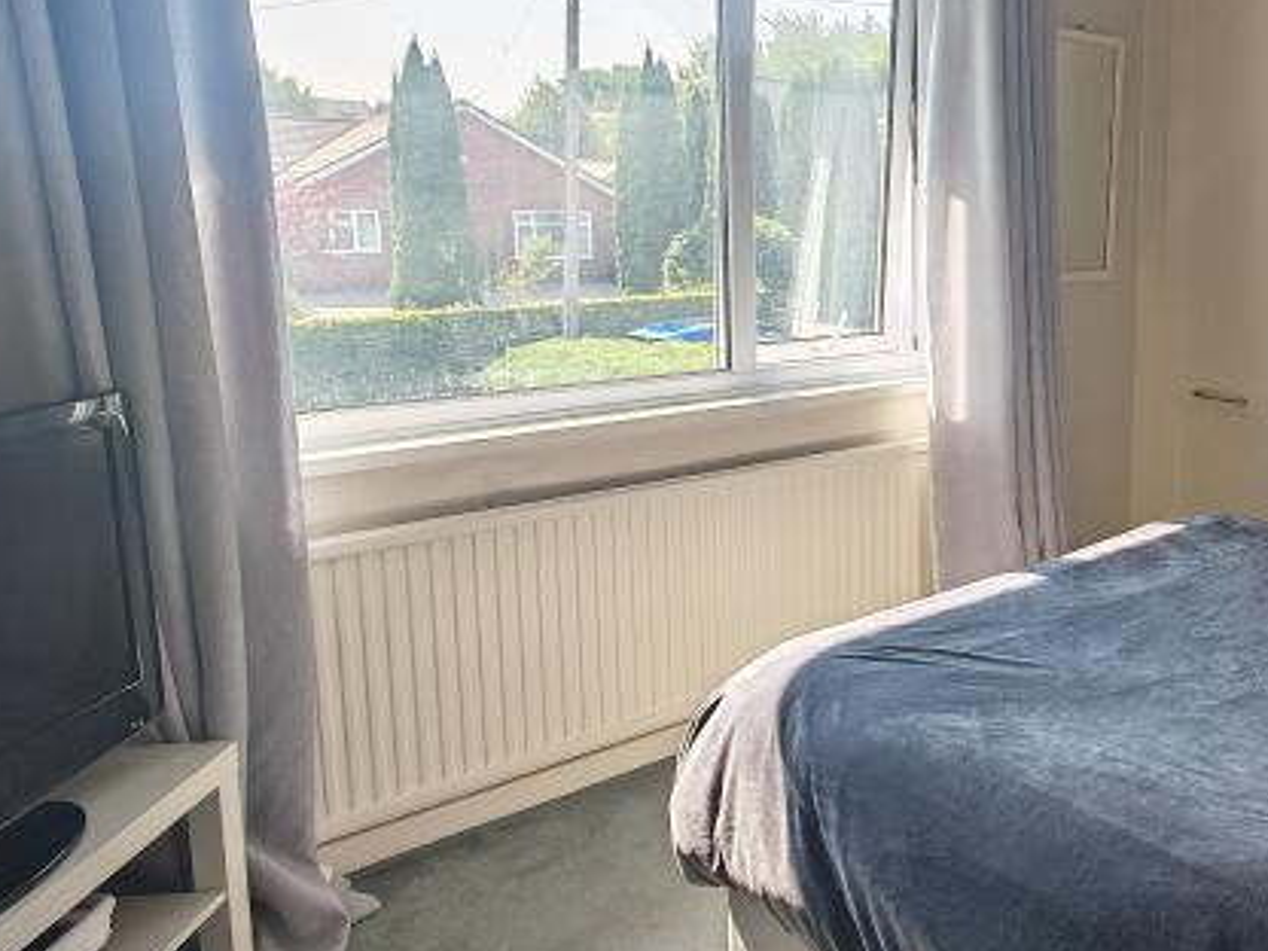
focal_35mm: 32
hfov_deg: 49.7
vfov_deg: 43.9
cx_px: 1170
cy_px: 375
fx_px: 1172
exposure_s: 1/97
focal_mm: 1.82
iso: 80
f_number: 2
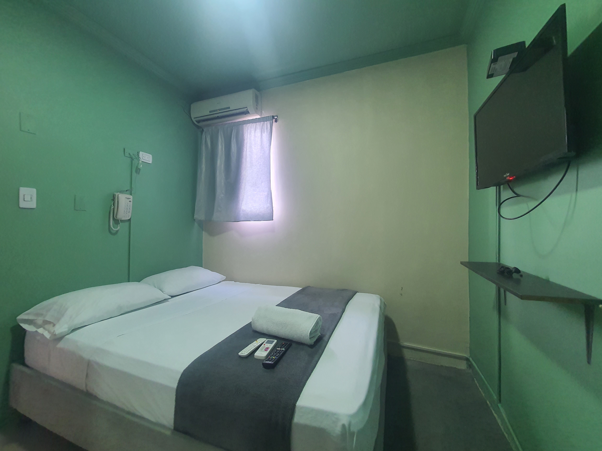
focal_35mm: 13
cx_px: 301
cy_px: 226
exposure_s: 1/60
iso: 250
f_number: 2.2
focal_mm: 1.8
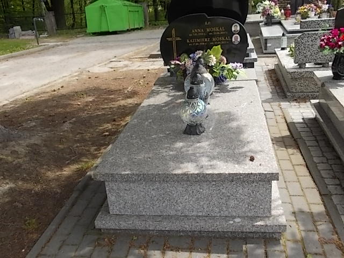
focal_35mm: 38
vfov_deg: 37.7
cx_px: 172
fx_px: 378
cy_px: 129
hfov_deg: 49.0
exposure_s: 1/320
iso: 80
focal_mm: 5.3
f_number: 3.1
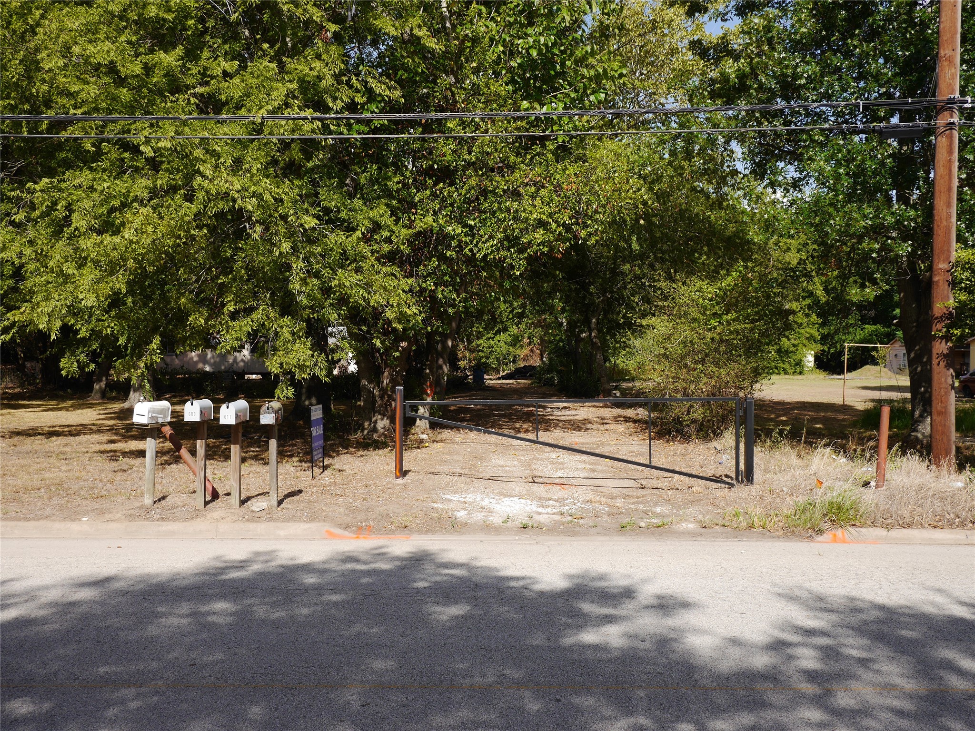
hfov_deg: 51.4
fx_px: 1014
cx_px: 488
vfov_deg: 39.7
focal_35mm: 36
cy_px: 366
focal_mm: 18
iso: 160
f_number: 7.1
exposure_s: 1/320
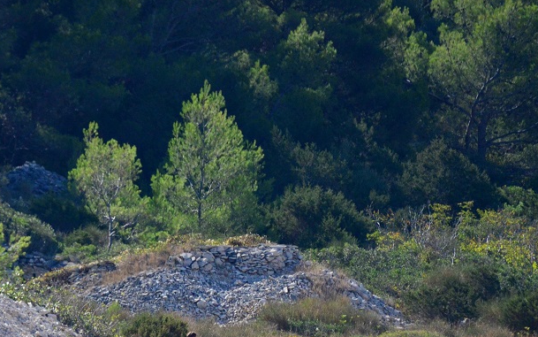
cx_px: 105
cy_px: 287
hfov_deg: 2.8
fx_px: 11014
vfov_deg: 1.8
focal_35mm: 751
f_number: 5.6
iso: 2000
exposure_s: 1/6400
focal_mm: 300
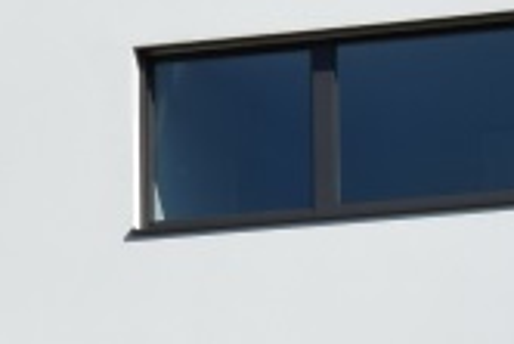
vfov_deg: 3.8
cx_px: -632
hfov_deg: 5.5
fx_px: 5202
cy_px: 493
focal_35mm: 364
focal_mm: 32
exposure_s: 1/500
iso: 200
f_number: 11
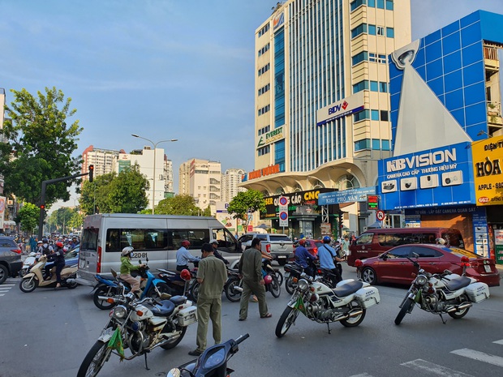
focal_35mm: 26
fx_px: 378
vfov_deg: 53.1
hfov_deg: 67.3
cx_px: 252
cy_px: 188
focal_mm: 4.3
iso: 50
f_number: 2.4
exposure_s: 1/664
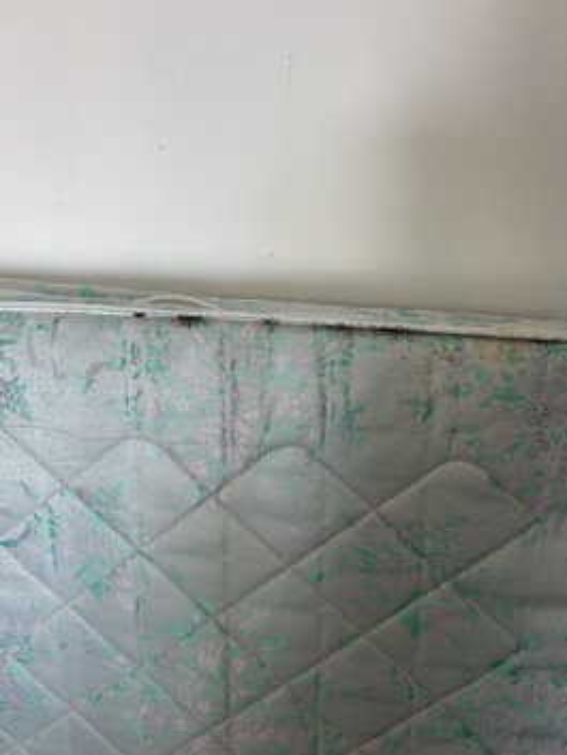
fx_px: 567
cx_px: 284
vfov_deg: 67.3
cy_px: 378
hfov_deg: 53.1
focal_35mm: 26
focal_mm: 5.7
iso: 50
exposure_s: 1/121
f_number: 1.5
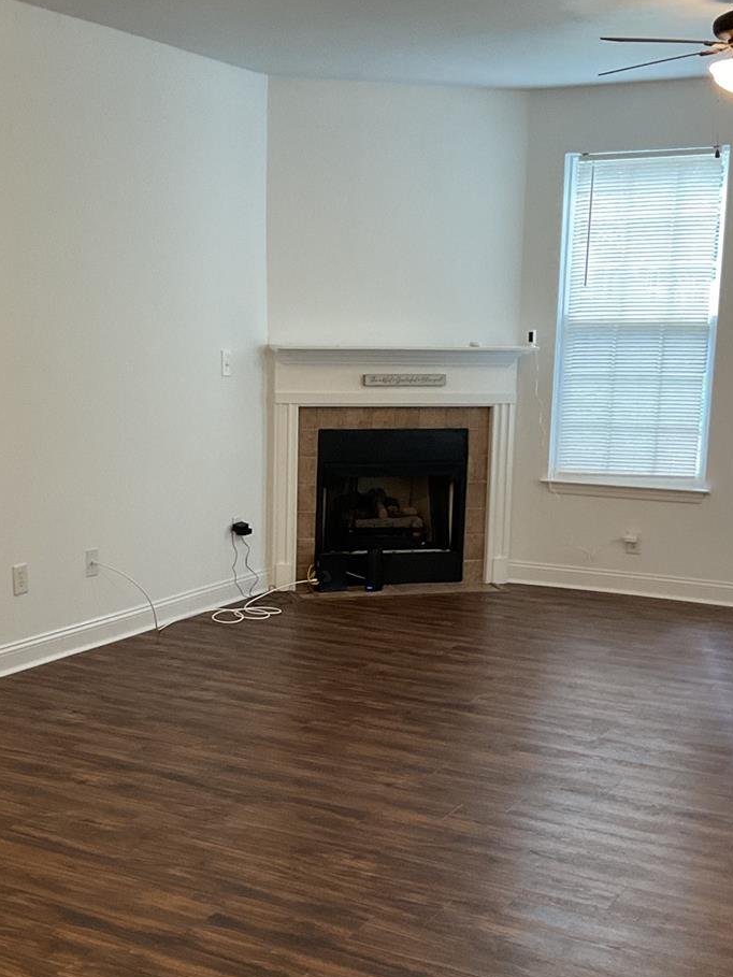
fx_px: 1383
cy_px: 597
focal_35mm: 49
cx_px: 306
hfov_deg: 29.6
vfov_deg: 38.7
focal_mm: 3
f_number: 1.8
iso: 160
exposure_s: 1/60
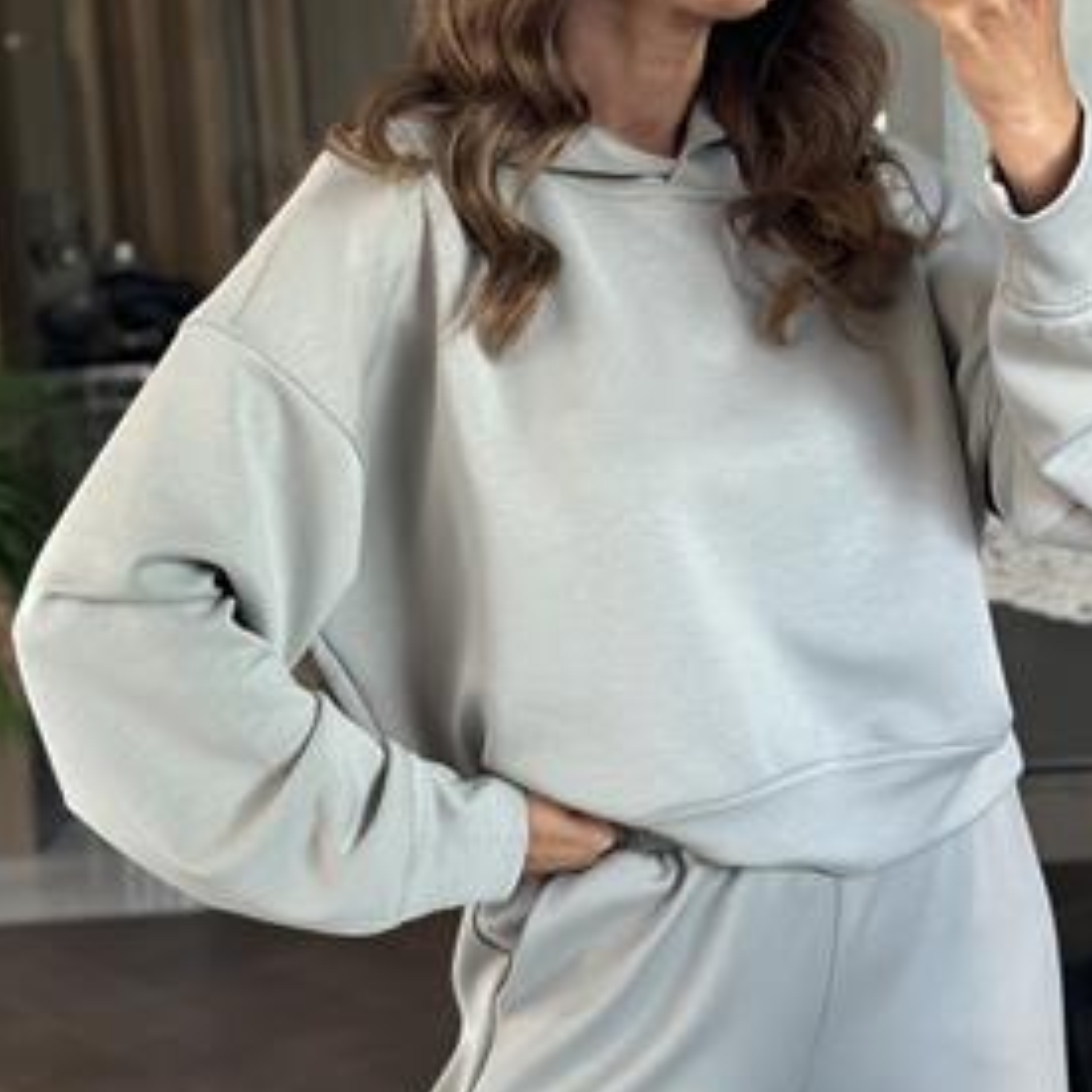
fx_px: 2784
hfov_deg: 22.1
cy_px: 365
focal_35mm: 78
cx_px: 679
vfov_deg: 22.1
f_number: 1.78
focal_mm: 6.86
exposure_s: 1/60
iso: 320
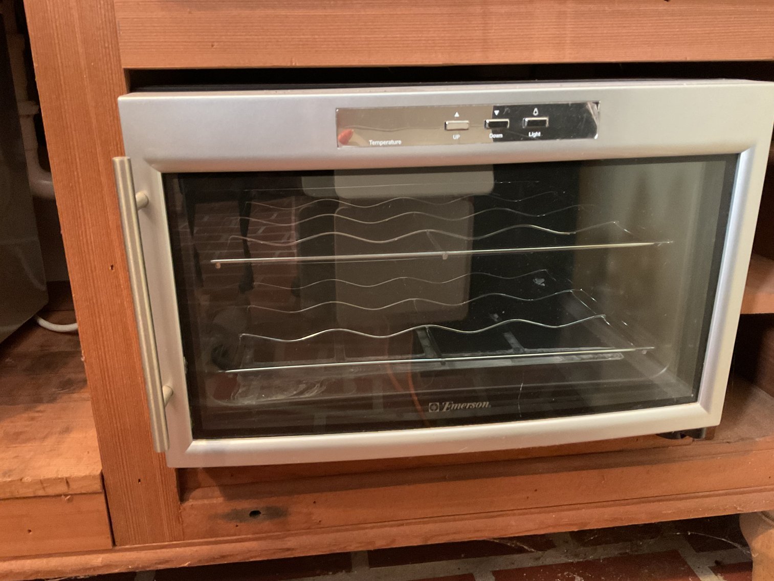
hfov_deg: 61.7
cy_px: 290
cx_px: 387
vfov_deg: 48.2
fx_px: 648
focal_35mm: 29
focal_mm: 3
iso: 500
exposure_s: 1/30
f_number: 1.8
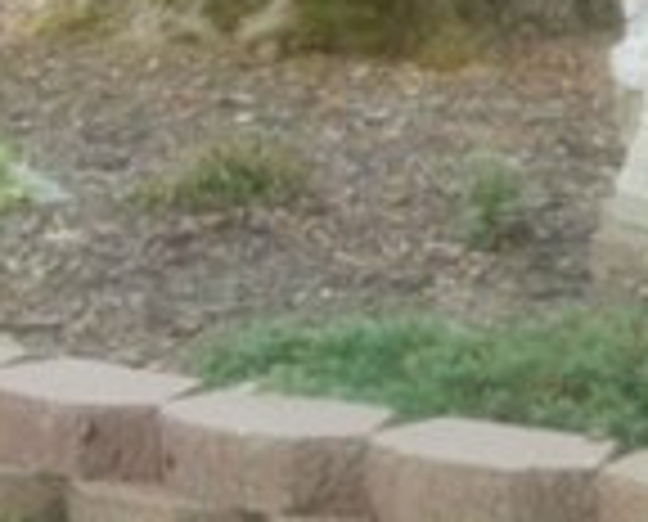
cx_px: -14
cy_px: -54
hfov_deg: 11.0
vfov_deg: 8.9
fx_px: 3327
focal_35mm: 173
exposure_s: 1/80
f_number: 3.7
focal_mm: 4.5
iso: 80
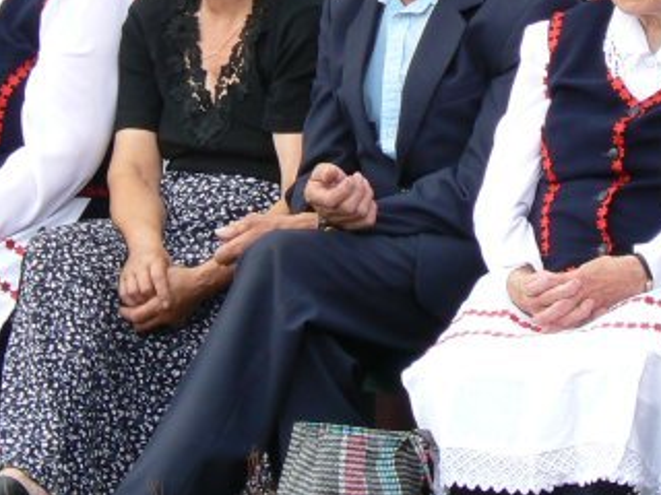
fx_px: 12030
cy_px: 10
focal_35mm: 630
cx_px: 244
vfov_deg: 2.4
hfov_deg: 3.1
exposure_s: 1/125
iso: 80
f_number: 5.6
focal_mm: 41.9
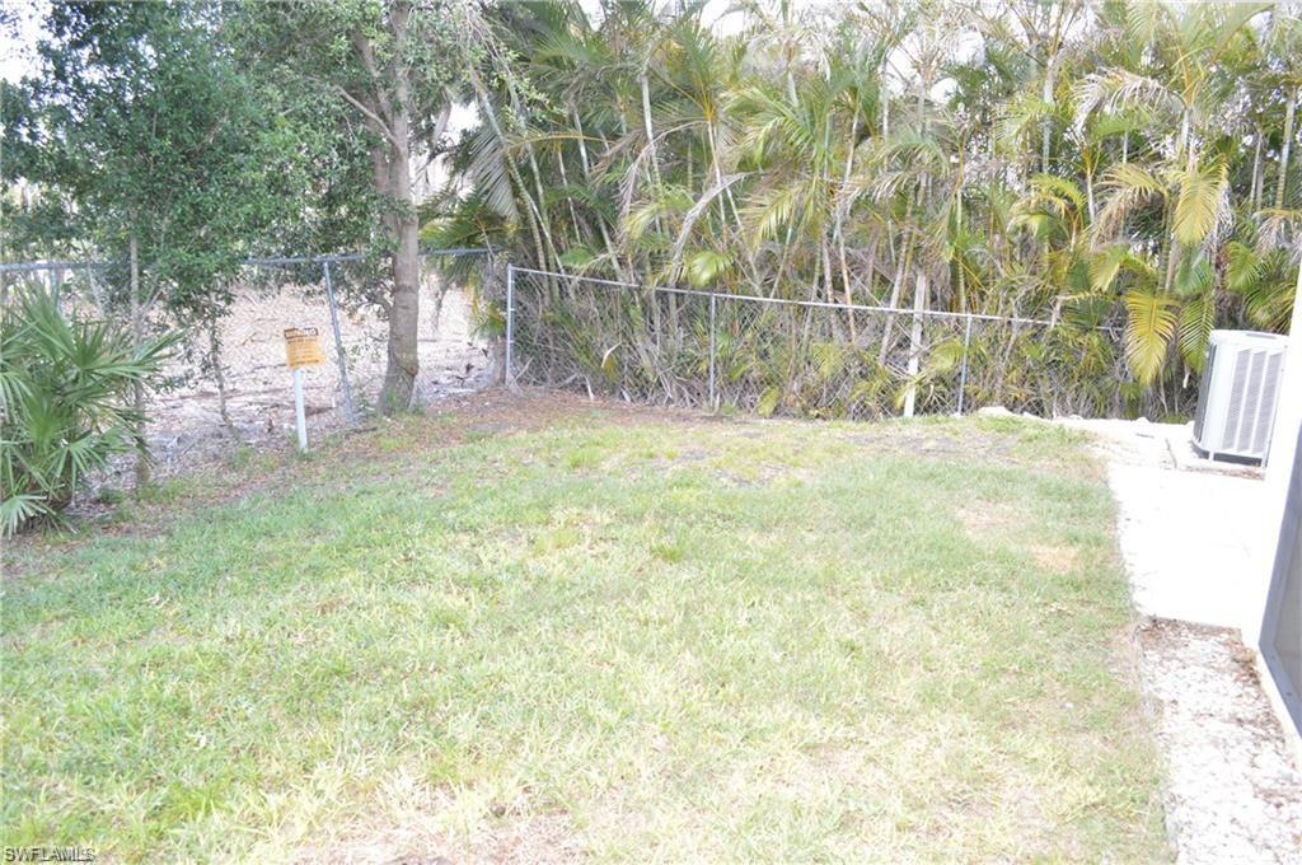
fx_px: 975
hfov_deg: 67.4
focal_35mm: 27
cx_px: 651
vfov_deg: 47.8
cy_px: 432
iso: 1600
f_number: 6.3
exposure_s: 1/200
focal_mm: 18
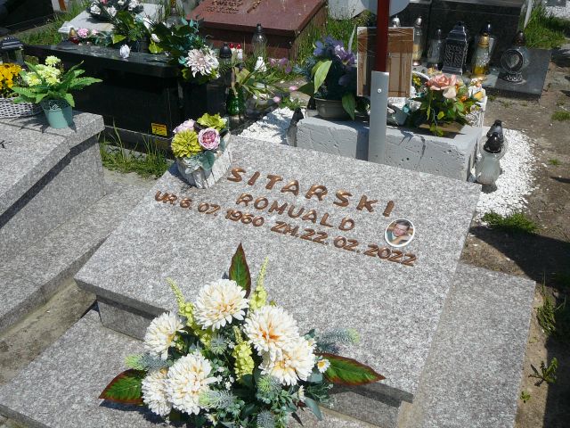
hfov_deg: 52.6
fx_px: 576
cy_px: 214
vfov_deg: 40.7
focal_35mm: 35
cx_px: 285
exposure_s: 1/800
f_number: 5
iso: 80
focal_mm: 5.2
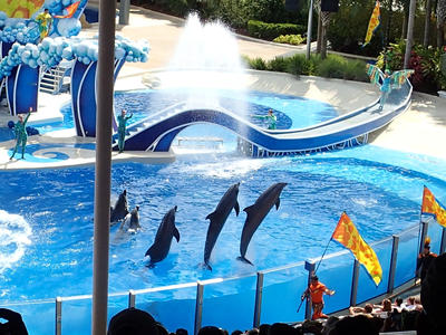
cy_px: 168
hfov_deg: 60.0
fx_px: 387
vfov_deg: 46.8
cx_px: 223
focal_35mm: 30
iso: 200
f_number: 3.2
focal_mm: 5.5
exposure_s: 1/1600
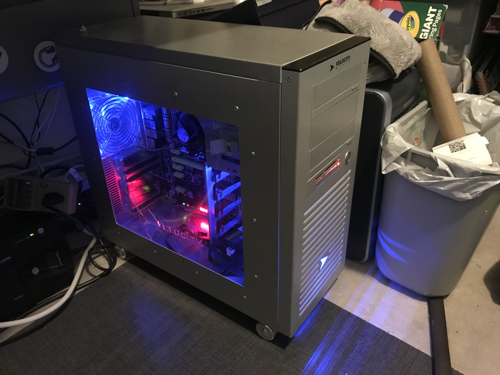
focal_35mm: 28
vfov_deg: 49.7
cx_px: 250
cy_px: 188
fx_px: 404
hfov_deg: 63.4
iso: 200
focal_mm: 3.99
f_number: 1.8
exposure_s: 1/4
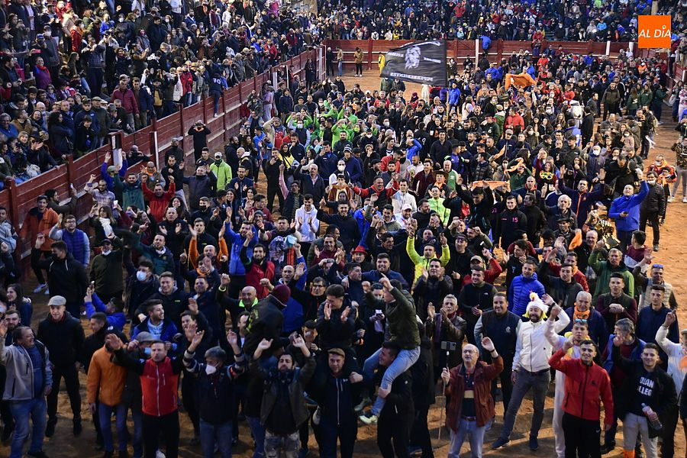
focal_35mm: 48
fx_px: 916
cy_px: 229
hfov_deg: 41.1
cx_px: 344
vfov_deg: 28.1
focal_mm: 48
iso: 4000
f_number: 4
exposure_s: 1/60
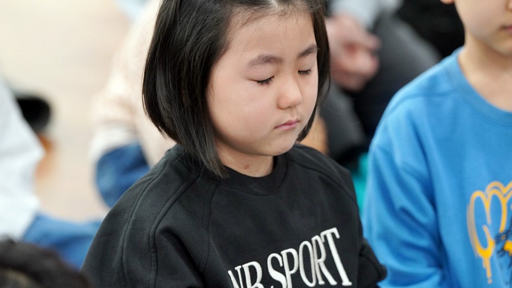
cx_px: 247
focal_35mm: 168
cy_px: 113
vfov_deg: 7.2
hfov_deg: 12.8
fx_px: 2281
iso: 2500
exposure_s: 1/160
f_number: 4
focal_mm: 154
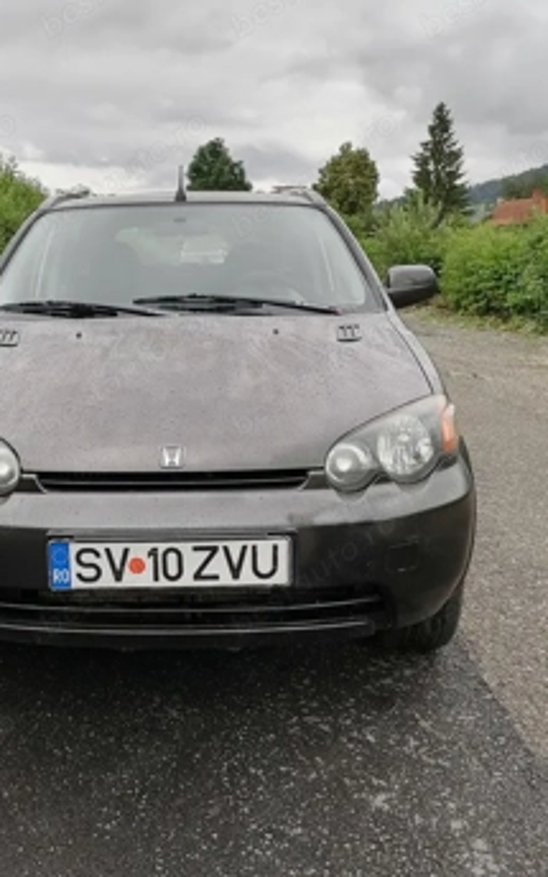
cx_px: 176
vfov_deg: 59.6
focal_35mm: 32
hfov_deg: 38.9
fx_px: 765
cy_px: 405
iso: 50
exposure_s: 1/401
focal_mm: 5.3
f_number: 1.8
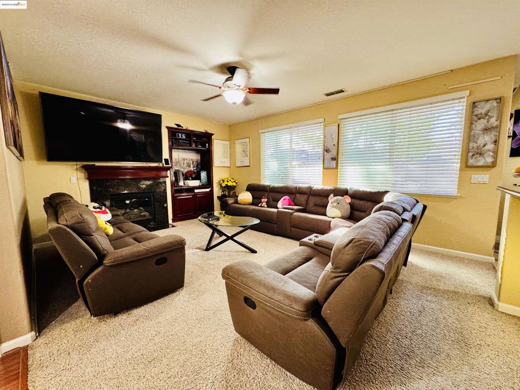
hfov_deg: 102.1
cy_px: 195
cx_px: 260
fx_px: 210
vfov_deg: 85.7
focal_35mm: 14
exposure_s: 1/60
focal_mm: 2.22
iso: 250
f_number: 2.2
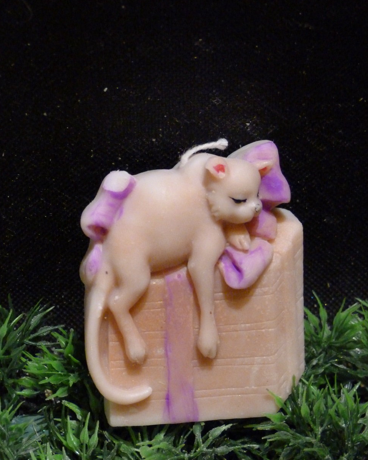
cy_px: 246
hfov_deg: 14.3
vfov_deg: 17.8
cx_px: 184
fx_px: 1470
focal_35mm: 108
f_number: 3.5
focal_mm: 18.6
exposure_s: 1/13
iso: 800
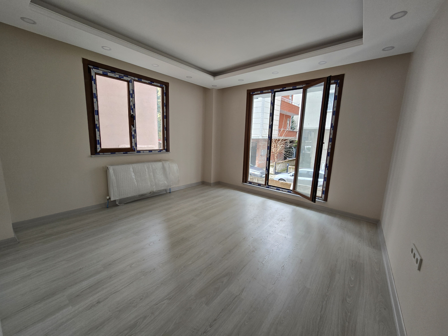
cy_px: 168
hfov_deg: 106.2
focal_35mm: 13
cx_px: 224
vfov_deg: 89.9
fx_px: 168
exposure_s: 1/50
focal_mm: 2.2
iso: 64
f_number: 2.2
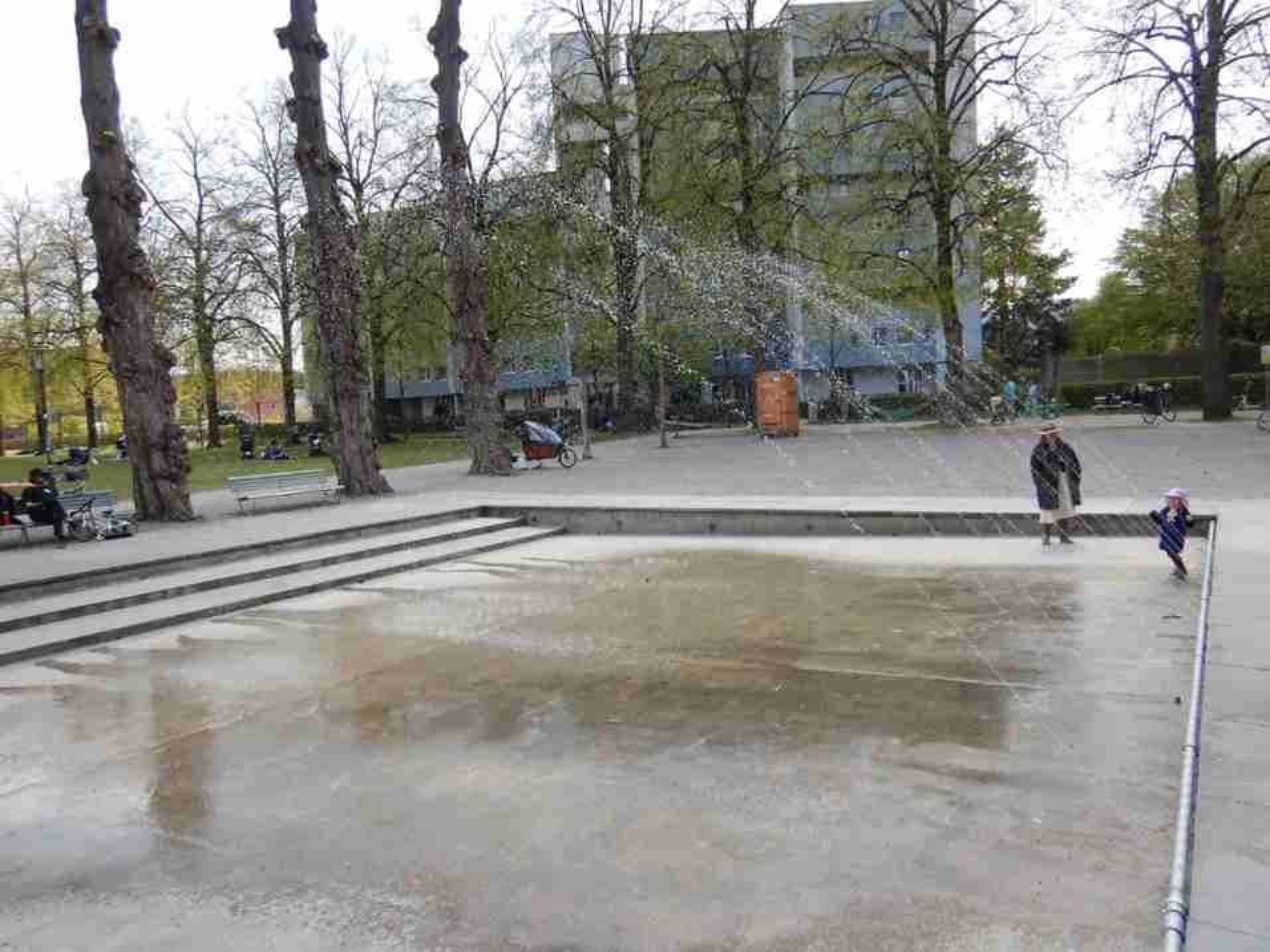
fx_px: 881
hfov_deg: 71.6
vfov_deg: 56.8
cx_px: 635
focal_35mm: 24
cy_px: 476
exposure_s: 1/800
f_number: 2.8
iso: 125
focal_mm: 4.3
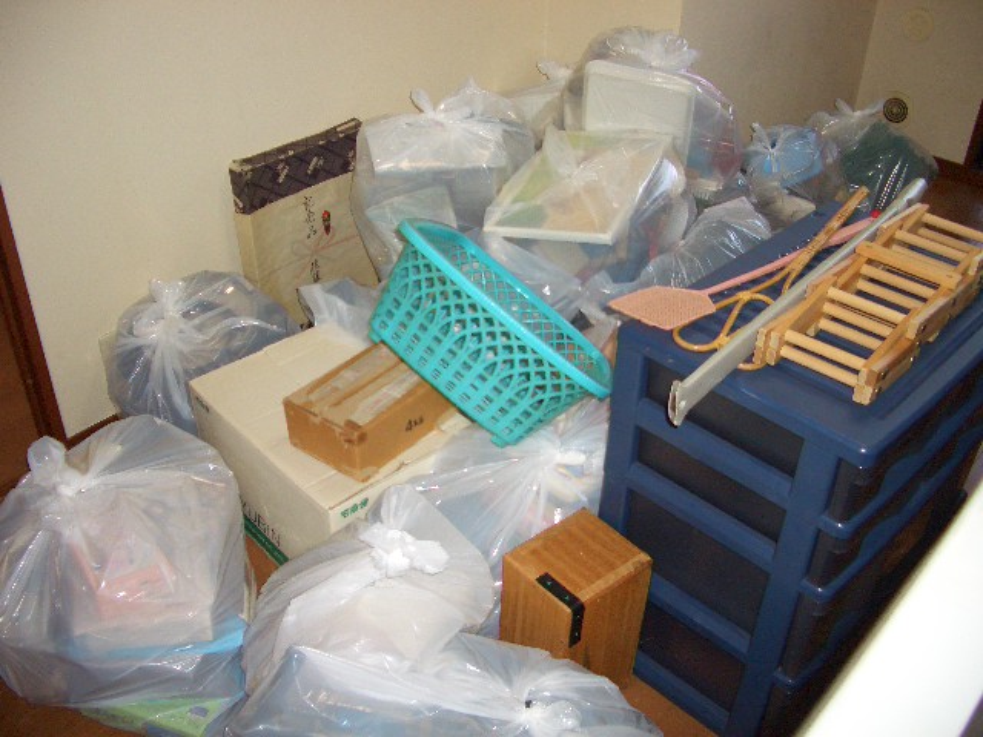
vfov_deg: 40.7
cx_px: 492
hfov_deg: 52.6
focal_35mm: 35
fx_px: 994
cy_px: 368
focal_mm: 5.8
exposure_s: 1/60
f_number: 2.6
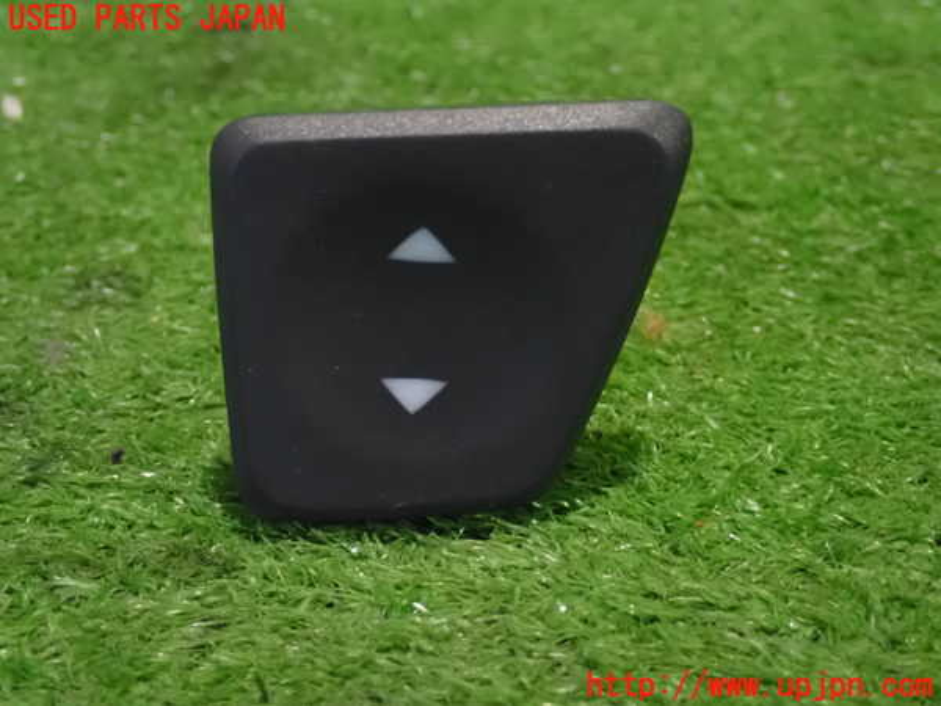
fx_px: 1821
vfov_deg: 21.9
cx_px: 470
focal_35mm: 67
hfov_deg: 29.0
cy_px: 353
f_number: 3.8
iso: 1600
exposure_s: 1/15
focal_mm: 11.88
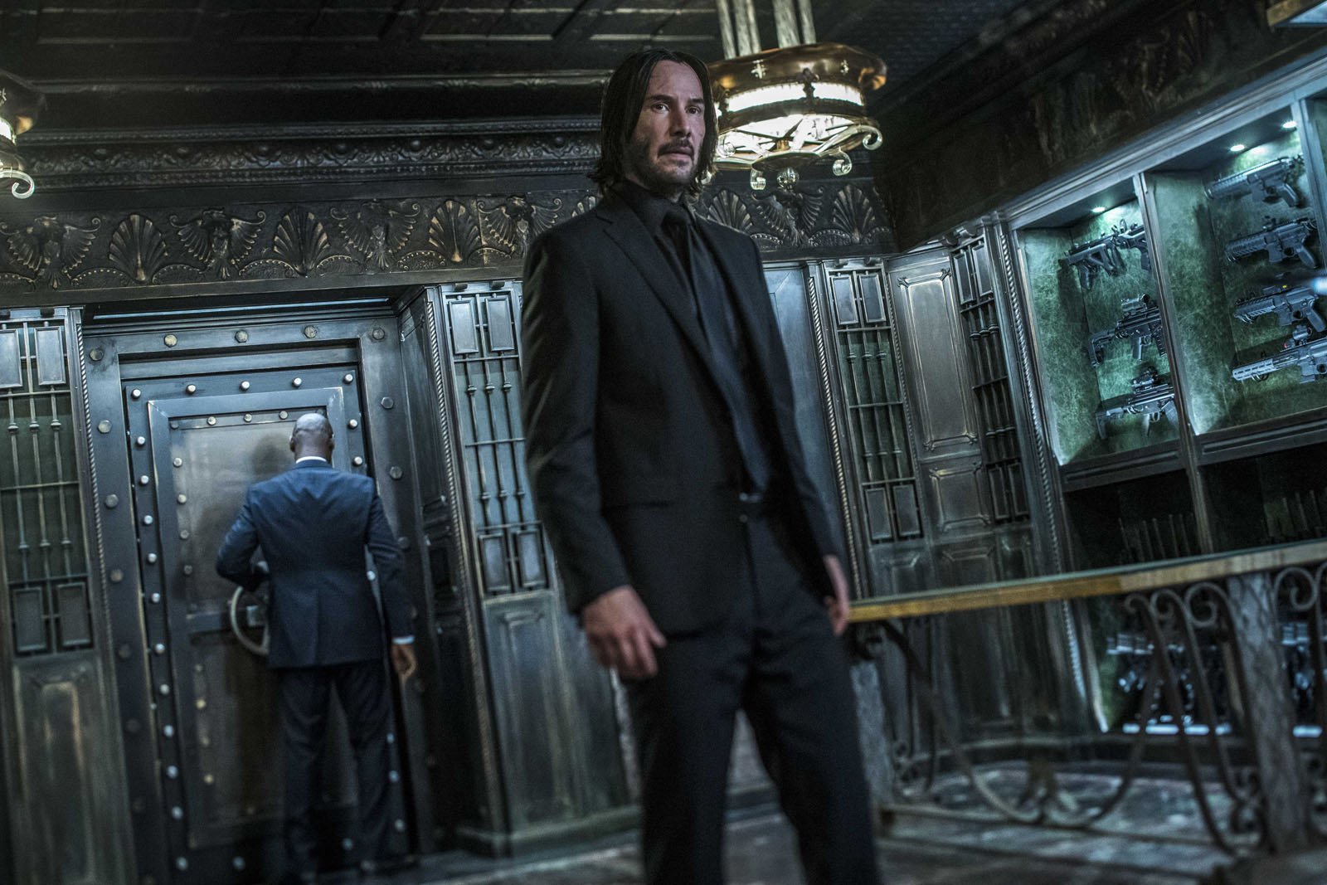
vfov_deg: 29.9
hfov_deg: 43.6
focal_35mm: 45
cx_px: 664
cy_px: 442
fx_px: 1659
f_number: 4
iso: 5000
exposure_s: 1/200
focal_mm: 45
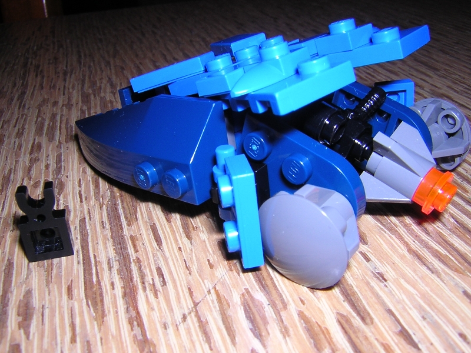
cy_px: 176
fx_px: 490
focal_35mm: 36
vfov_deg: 39.7
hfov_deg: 51.4
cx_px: 236
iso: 100
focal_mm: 4.7
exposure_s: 1/60.1
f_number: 5.2
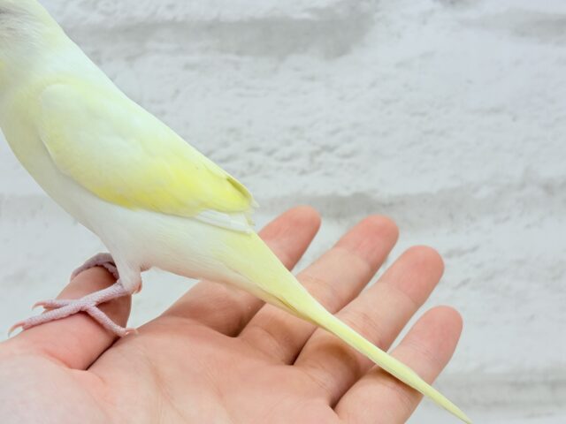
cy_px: 212
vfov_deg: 28.0
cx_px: 283
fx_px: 850
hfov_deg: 36.8
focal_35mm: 52
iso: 32
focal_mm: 5.96
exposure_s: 1/50
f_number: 1.6
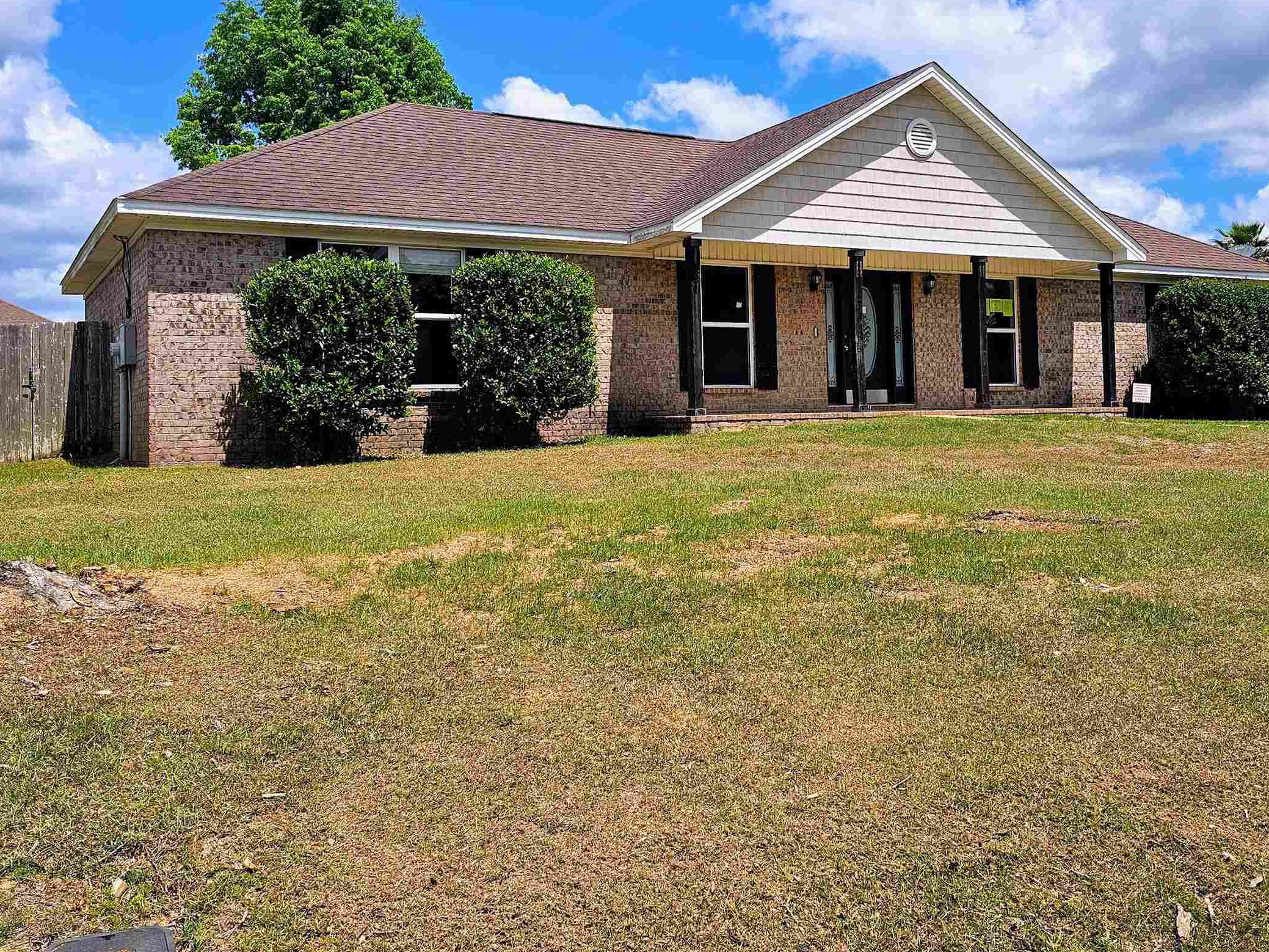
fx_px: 1247
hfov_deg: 53.7
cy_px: 372
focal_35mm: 34
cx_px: 730
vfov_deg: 41.6
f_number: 1.7
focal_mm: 6.3
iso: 10
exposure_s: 1/1328
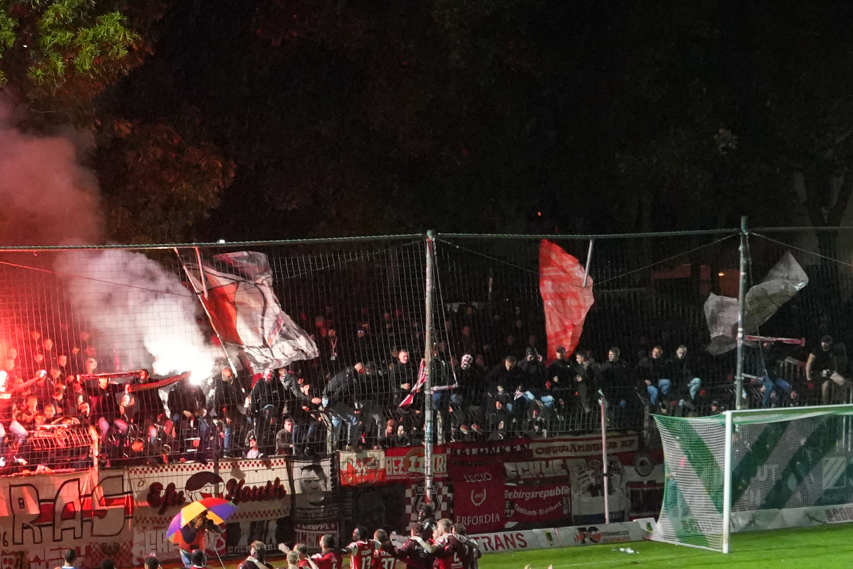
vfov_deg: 9.6
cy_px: 406
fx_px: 3364
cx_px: 92
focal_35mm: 142
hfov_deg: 14.3
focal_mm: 44
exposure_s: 1/160
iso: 8000
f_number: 4.5
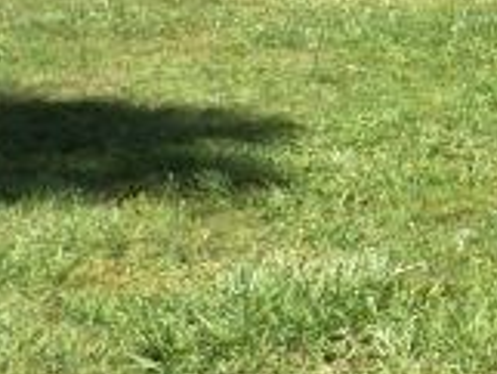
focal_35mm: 159
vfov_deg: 8.9
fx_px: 2285
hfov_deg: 9.8
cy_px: -334
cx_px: 1445
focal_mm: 4.5
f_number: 2.5
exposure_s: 1/1000
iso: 80
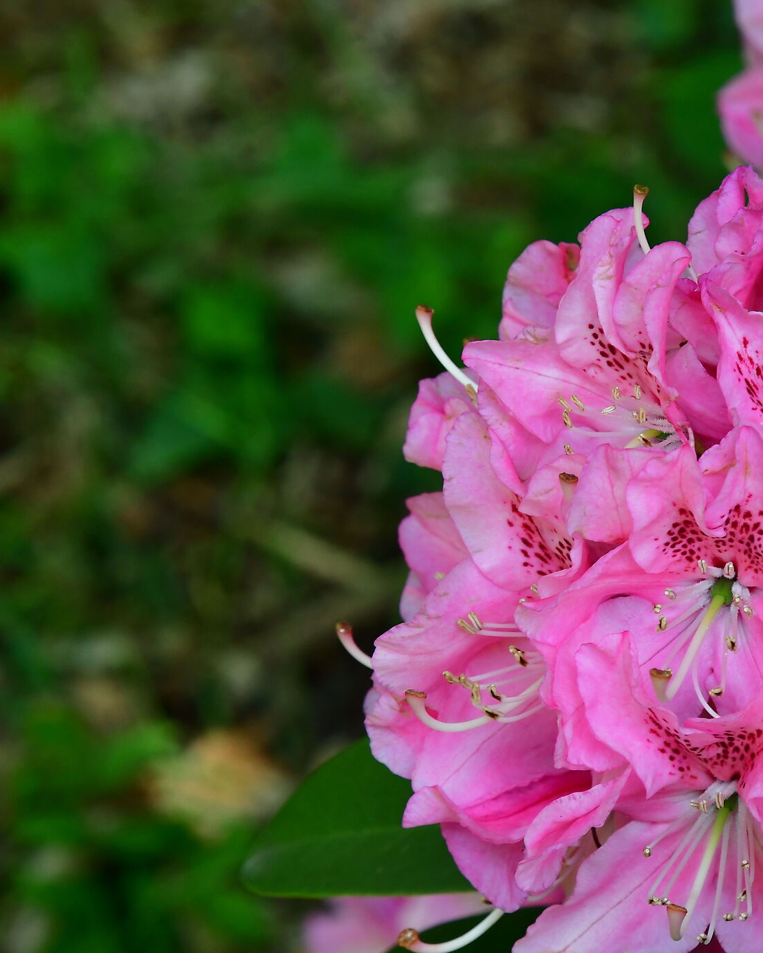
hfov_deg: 7.9
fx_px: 5504
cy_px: 503
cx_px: 656
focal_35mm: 195
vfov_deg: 9.9
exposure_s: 1/125
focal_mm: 80
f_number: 9
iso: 720
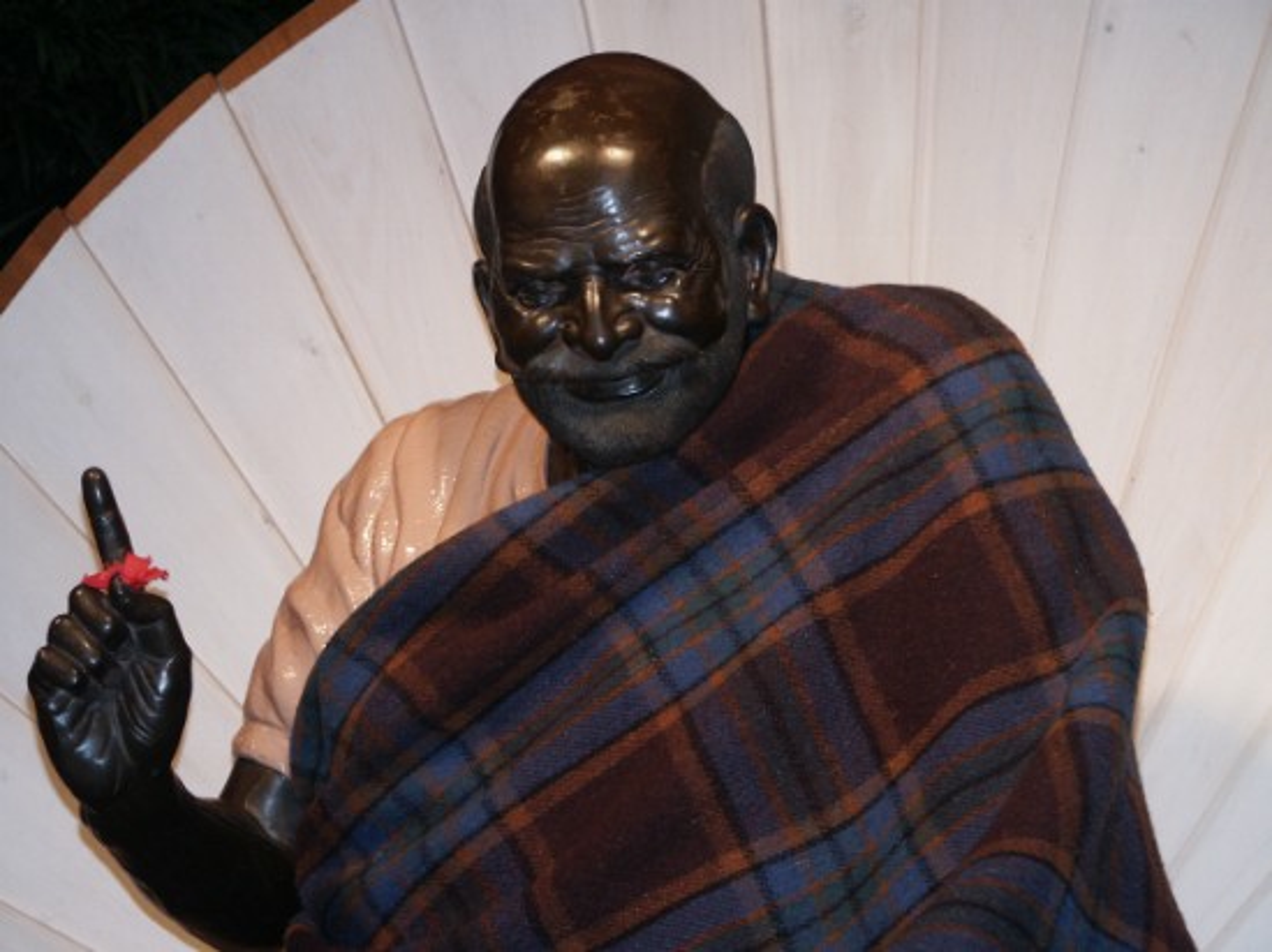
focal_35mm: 123
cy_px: 476
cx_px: 636
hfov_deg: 16.0
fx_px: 4518
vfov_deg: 12.0
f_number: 3.5
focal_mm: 31.29
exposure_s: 1/125
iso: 200
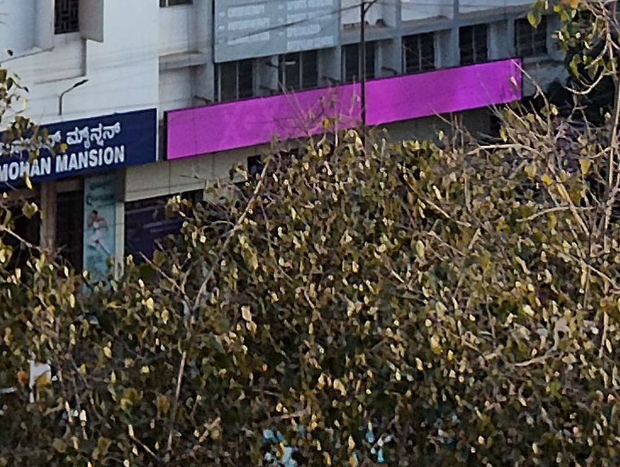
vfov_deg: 8.4
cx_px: 273
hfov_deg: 12.6
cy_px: -822
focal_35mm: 156
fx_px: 2798
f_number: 1.8
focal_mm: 4.27
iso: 100
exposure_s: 1/349
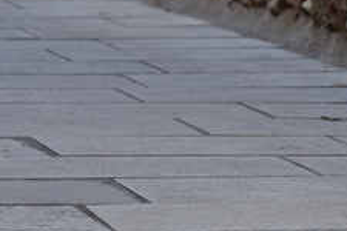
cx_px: 518
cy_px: 18
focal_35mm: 373
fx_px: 3595
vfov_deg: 3.7
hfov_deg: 5.5
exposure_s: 1/500
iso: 400
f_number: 5.3
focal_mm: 70
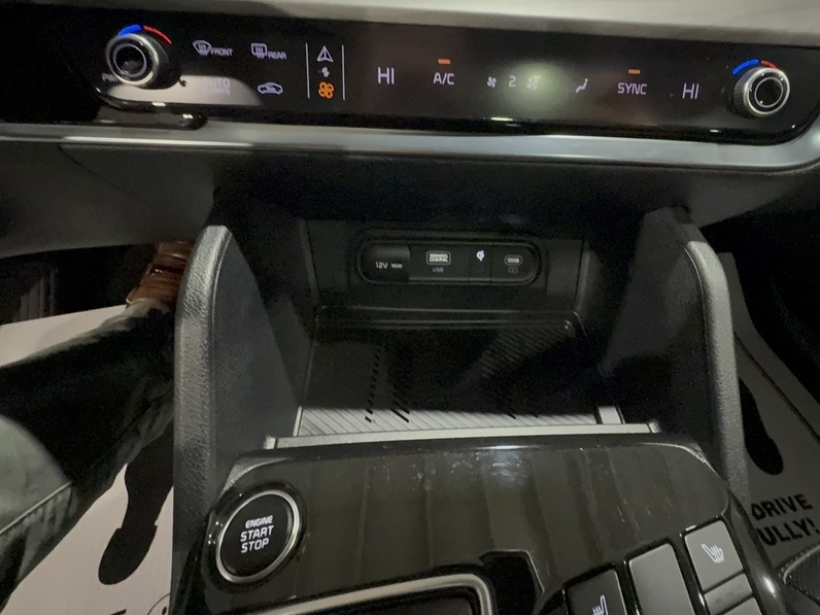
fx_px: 426
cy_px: 224
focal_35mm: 18
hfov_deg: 87.1
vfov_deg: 70.2
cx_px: 475
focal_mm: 2.22
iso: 1250
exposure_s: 1/30
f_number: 2.2
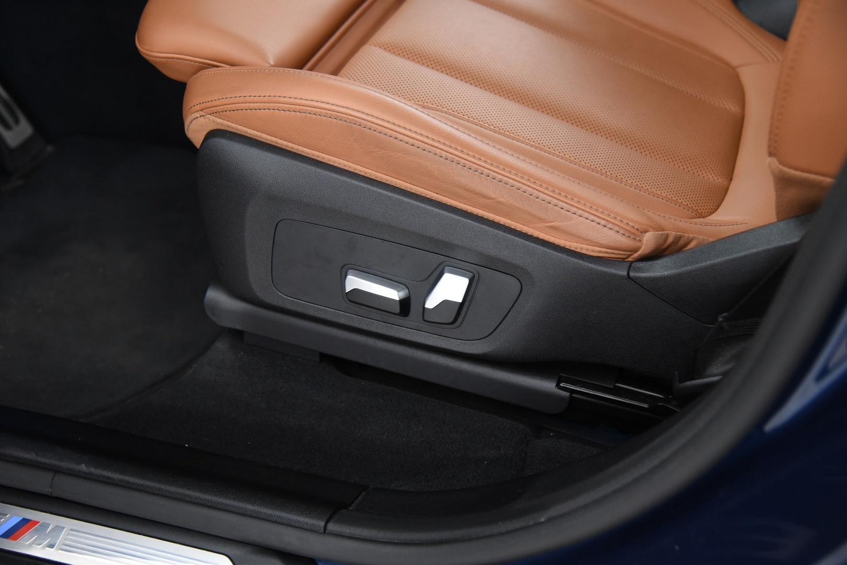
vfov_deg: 29.3
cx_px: 424
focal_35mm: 46
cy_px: 282
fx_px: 1083
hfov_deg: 42.7
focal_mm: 46
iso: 4000
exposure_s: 1/20
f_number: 4
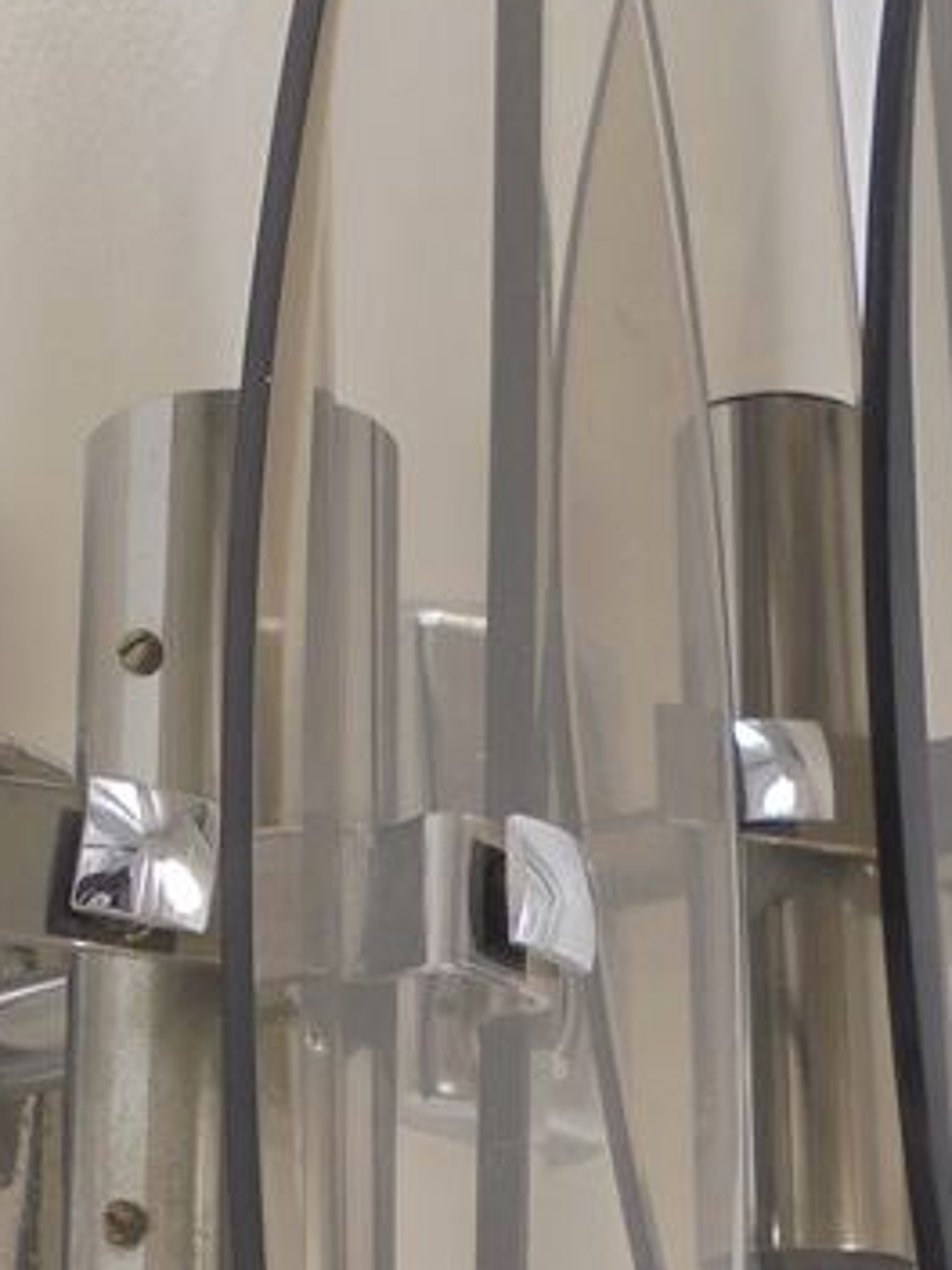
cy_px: 1057
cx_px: 366
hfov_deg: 17.0
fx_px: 3190
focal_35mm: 87
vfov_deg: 22.1
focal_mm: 6.1
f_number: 4
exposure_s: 1/30
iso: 100
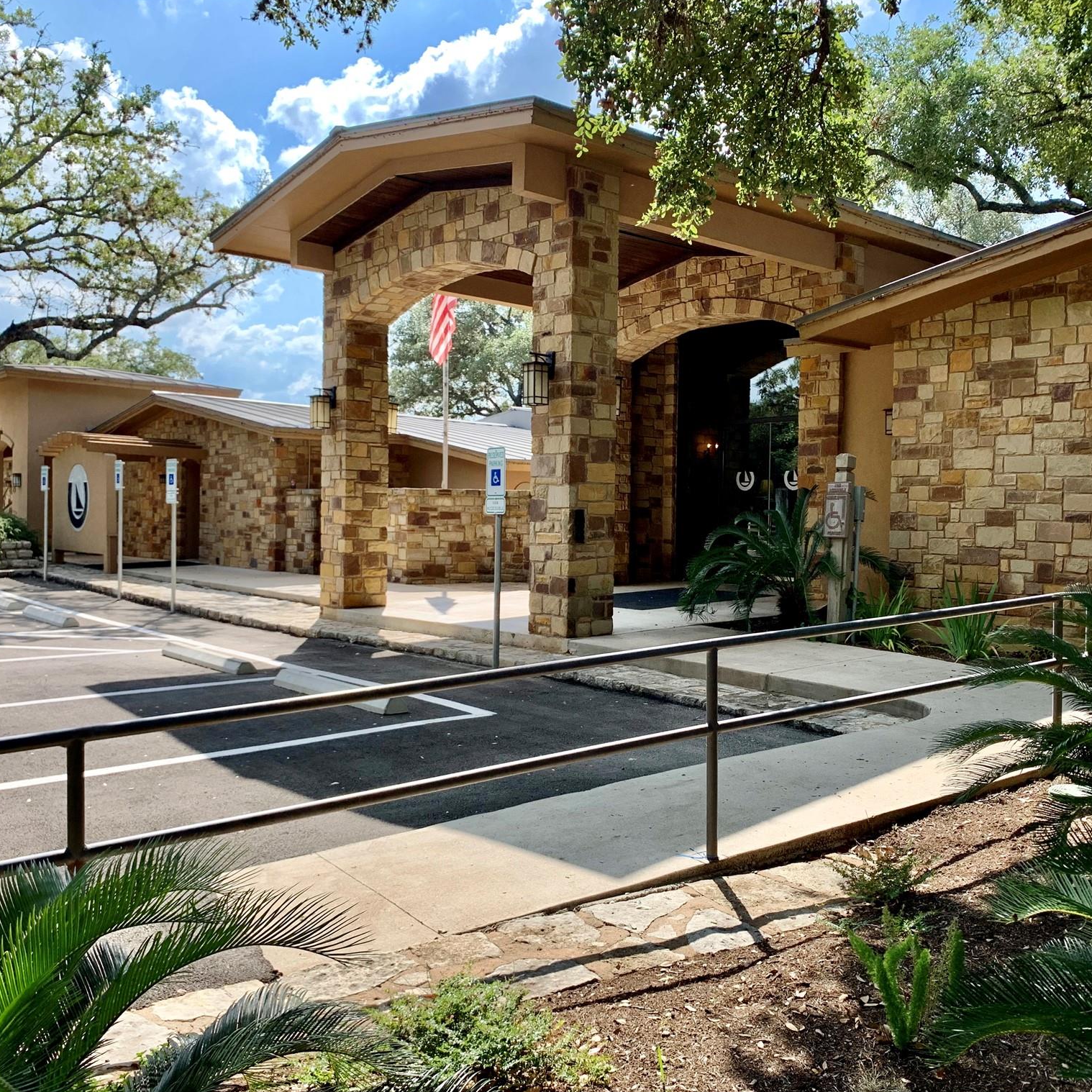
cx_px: 614
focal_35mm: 31
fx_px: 1106
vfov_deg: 52.5
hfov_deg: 52.4
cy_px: 546
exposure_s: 1/1043
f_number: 1.8
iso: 25
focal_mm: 4.25
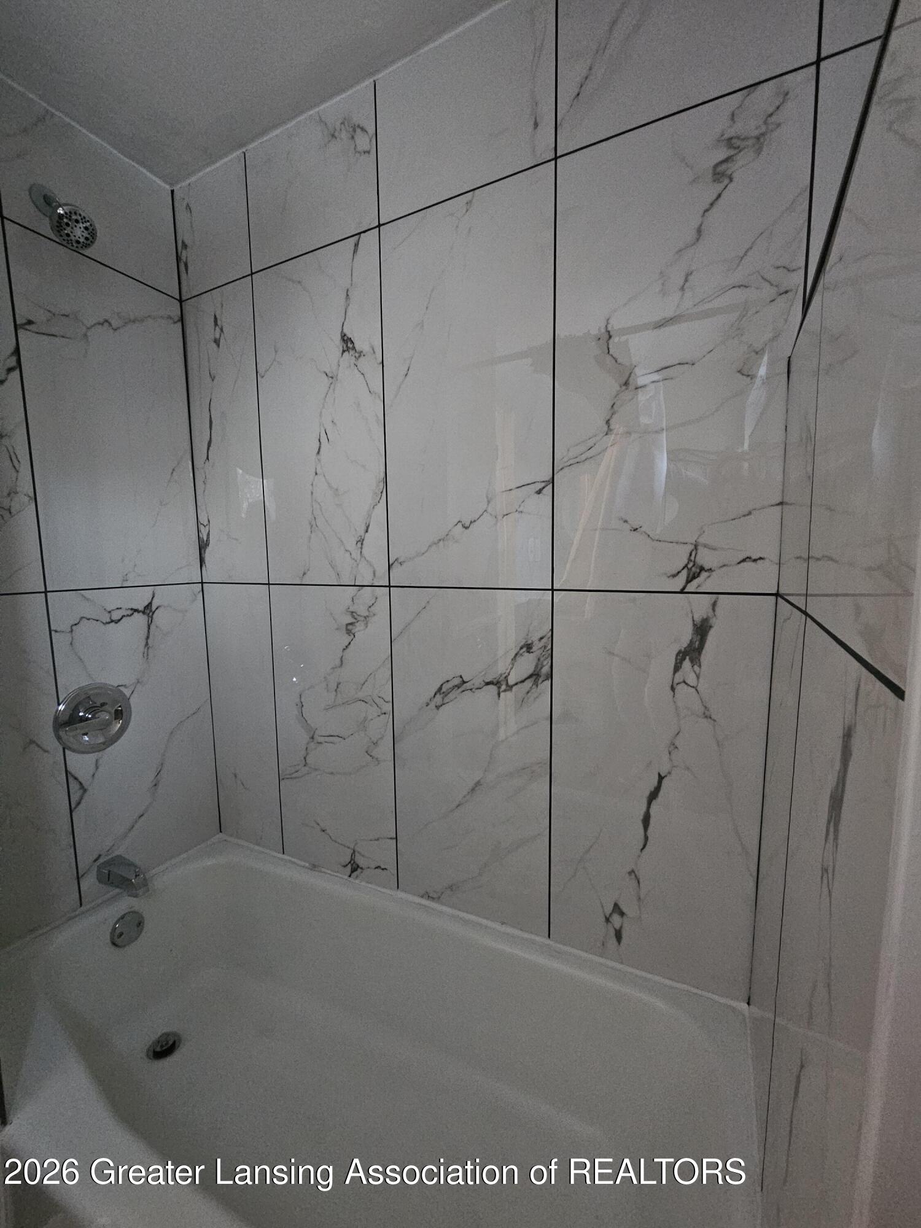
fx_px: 461
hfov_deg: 89.9
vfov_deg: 106.2
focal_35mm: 13
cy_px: 614
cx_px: 460
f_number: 2.2
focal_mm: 2.2
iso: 1000
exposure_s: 1/24
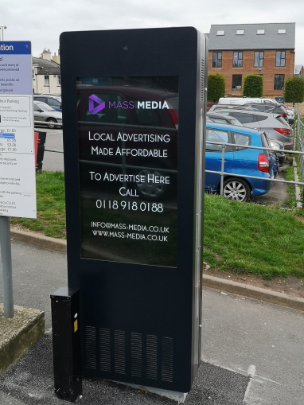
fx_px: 468
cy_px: 202
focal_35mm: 40
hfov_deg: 36.0
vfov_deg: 46.8
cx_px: 152
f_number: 1.8
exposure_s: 1/471
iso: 50
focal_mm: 3.95
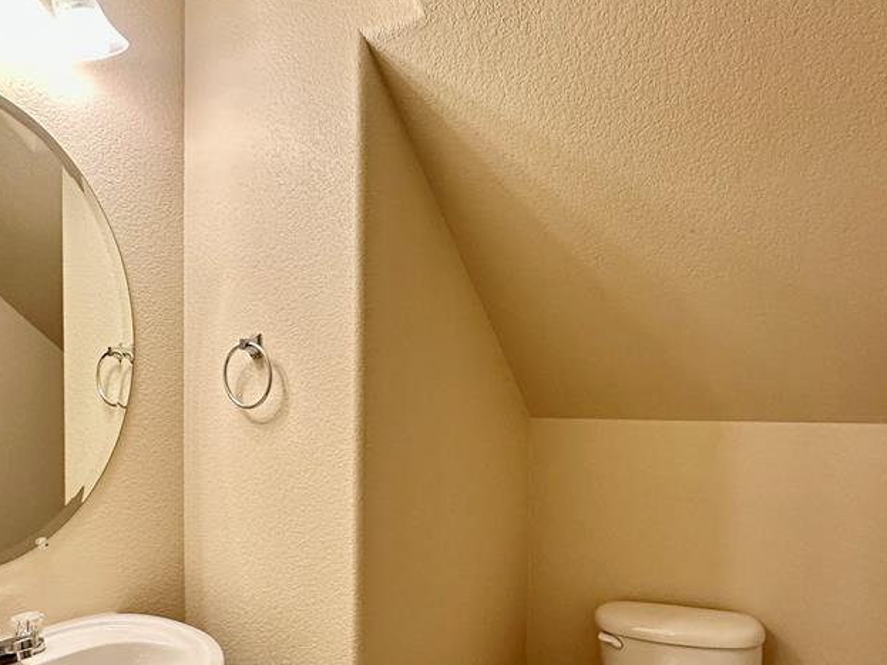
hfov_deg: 73.8
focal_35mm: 23
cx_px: 481
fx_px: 589
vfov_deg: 58.0
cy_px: 425
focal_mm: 2.22
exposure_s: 1/120
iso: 250
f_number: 2.2
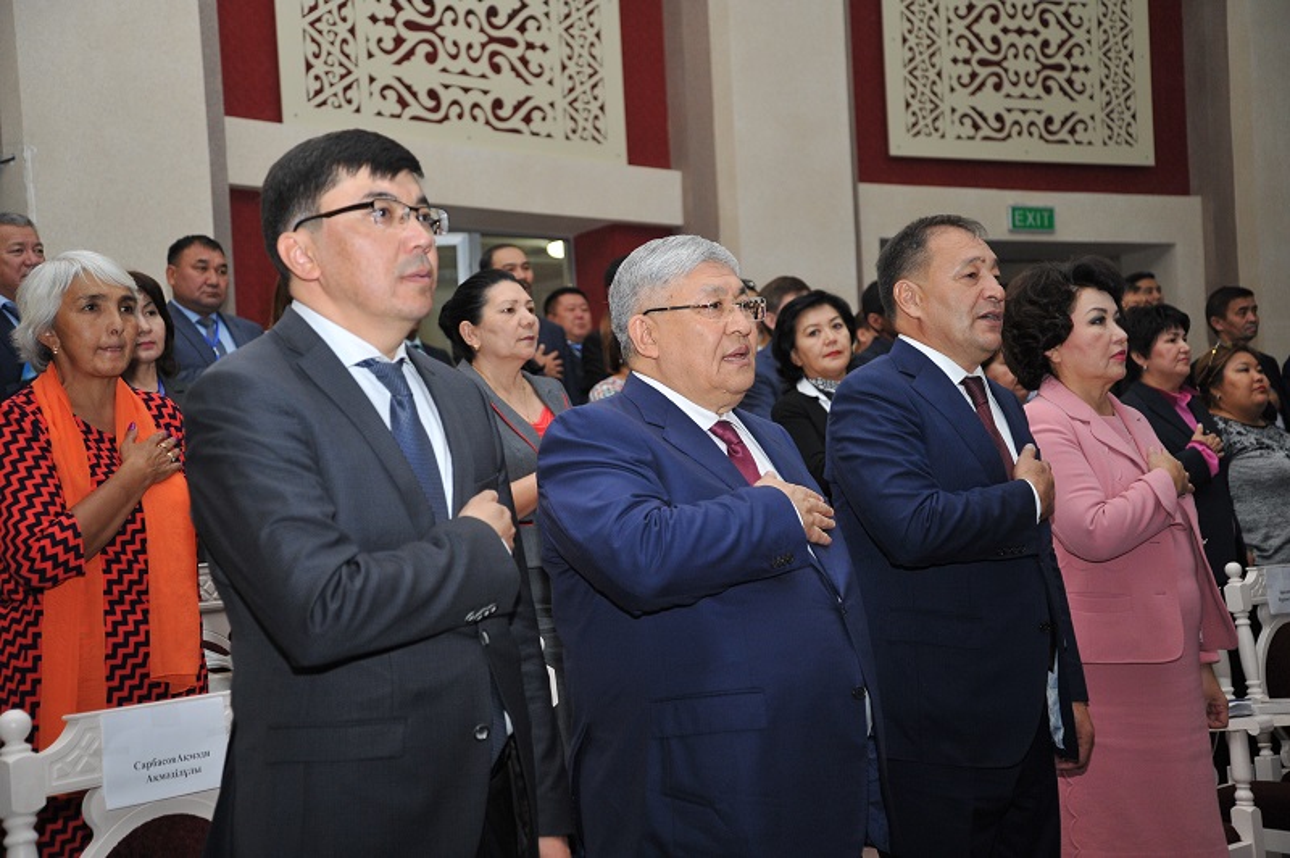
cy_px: 429
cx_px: 645
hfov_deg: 38.2
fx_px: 1862
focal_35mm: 52
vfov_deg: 25.9
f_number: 4.2
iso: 1600
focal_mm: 52
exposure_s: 1/200
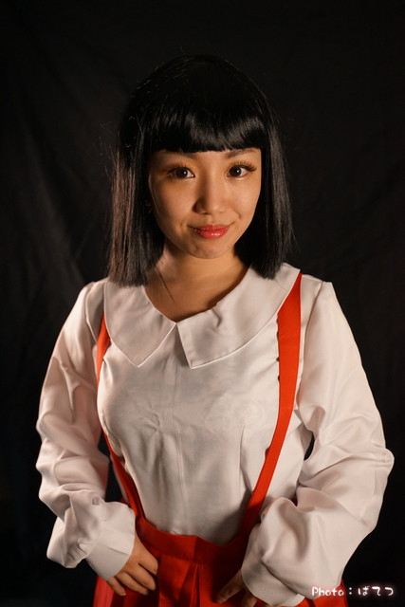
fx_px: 675
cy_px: 304
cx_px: 202
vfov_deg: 48.4
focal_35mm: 40
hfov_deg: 33.4
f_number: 2.8
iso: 3200
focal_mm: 40
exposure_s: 1/1250
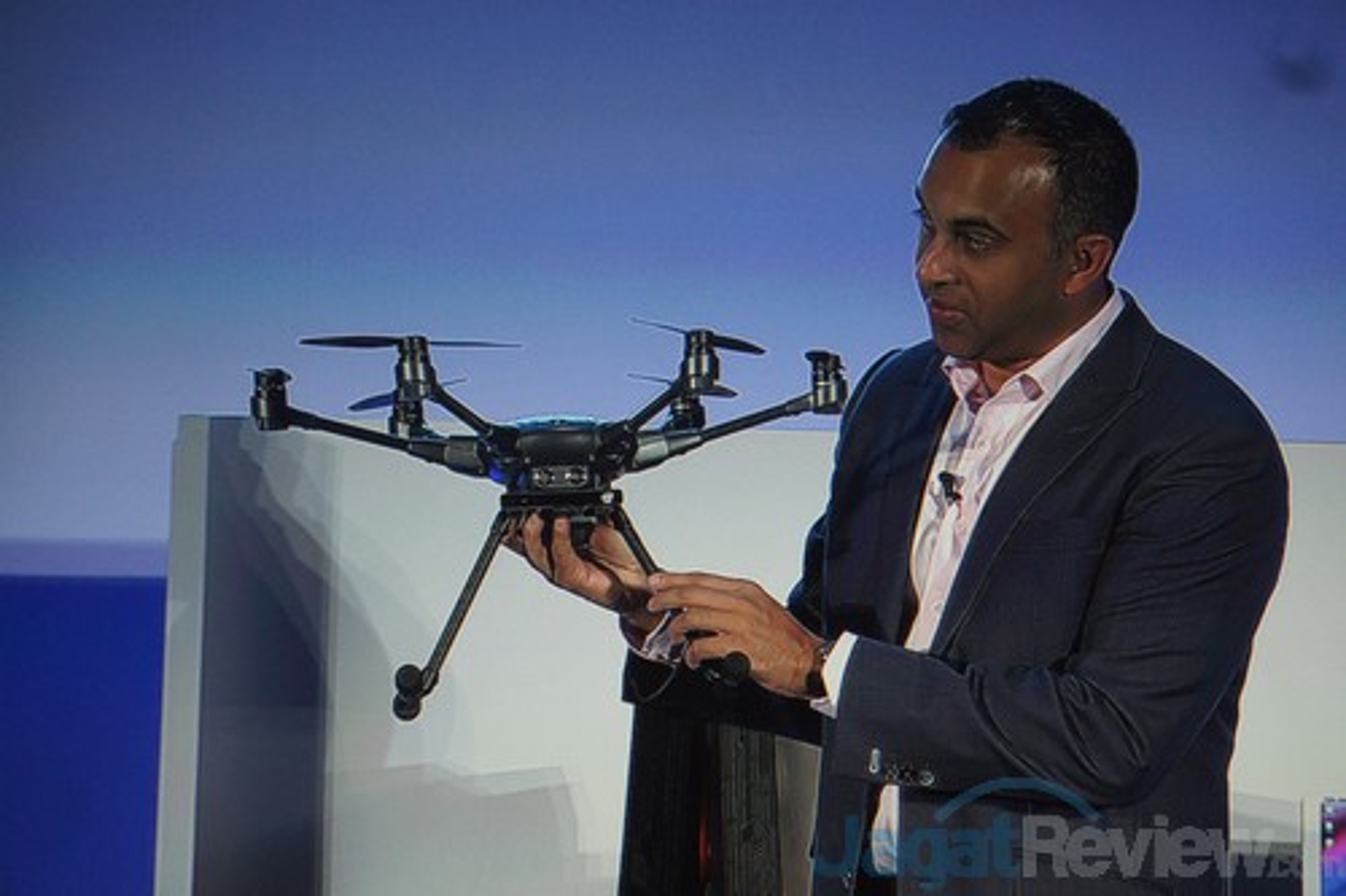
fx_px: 4485
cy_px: 448
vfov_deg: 11.4
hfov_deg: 17.1
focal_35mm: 120
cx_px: 673
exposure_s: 1/125
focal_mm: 80
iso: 1000
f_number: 5
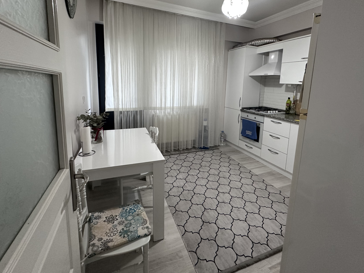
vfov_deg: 73.9
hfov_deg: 91.0
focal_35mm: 17
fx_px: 179
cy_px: 109
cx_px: 188
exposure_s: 1/50
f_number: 2.2
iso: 320
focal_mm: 2.22
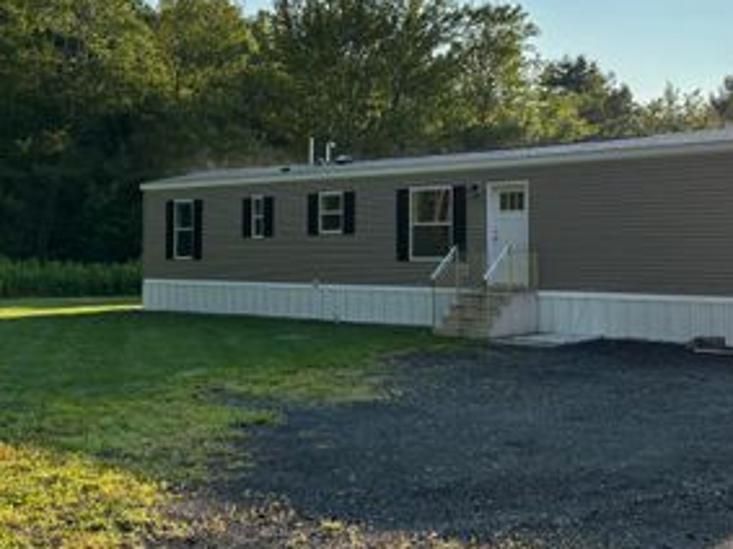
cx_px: 461
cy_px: 229
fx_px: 974
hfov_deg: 40.9
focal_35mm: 46
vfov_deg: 31.4
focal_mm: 5.96
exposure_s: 1/2933
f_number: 1.6
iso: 50
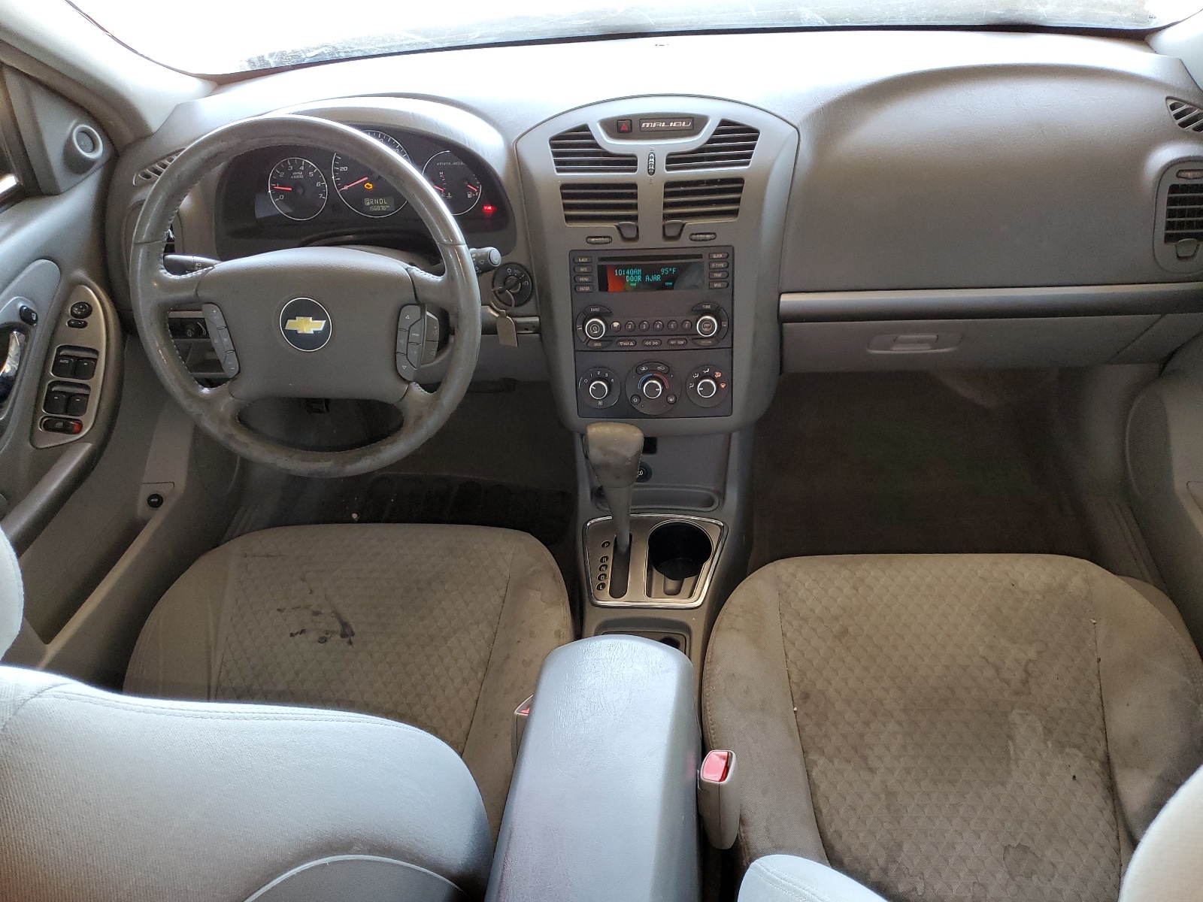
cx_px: 602
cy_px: 451
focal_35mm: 26
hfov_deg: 67.3
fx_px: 904
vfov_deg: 53.1
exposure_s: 1/60.2
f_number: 1.5
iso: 114
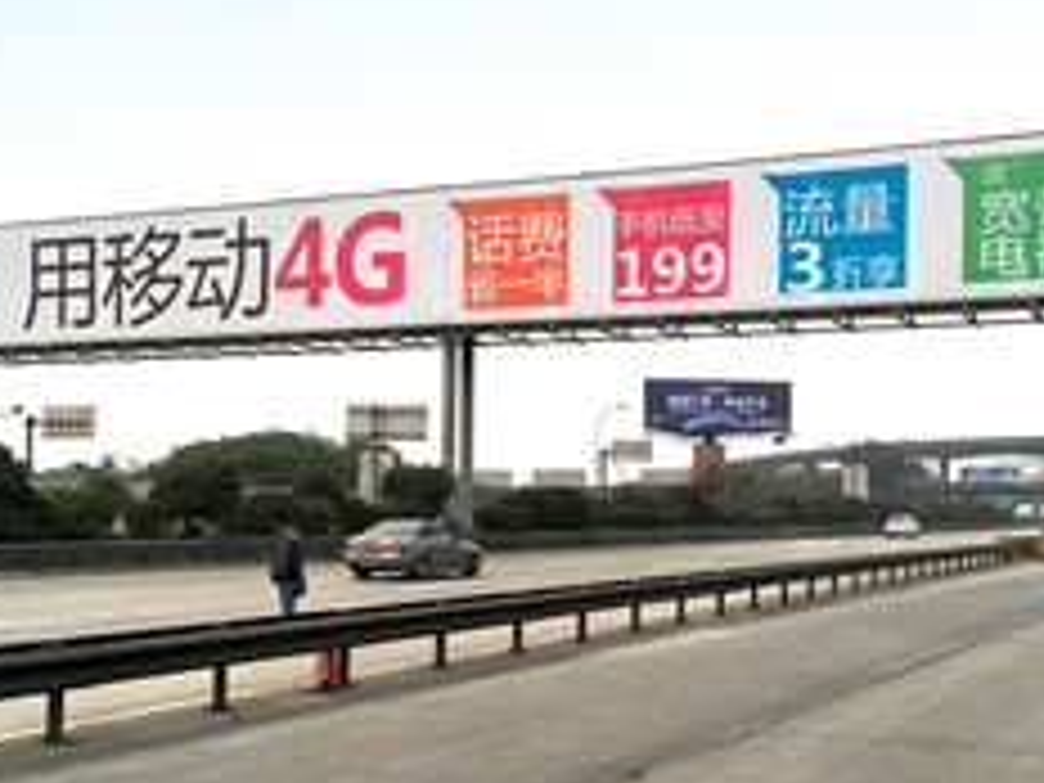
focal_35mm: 50
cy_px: 495
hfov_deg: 38.1
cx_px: 580
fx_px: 1508
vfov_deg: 29.0
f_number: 2.2
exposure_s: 1/33
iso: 25
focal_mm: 4.15
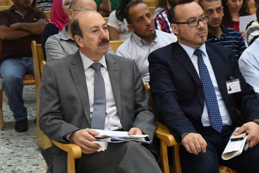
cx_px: 140
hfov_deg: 19.4
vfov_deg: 13.0
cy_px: 63
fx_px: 756
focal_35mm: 105
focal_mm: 75
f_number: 9
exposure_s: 1/320
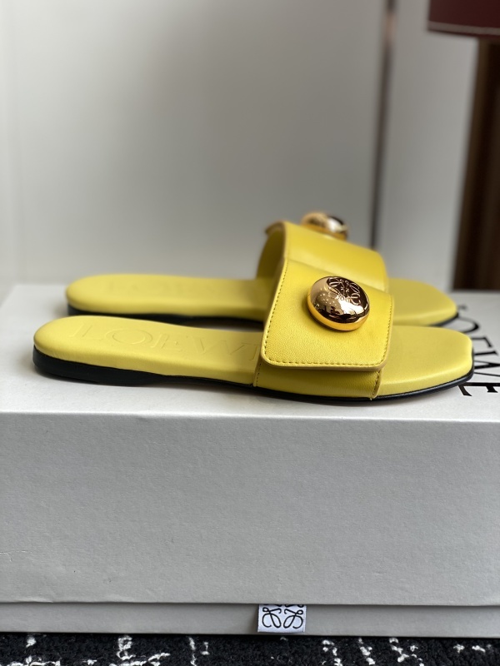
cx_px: 250
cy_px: 333
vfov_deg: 36.8
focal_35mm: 52
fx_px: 1001
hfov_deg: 28.0
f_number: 2
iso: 20
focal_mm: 6
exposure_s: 1/158
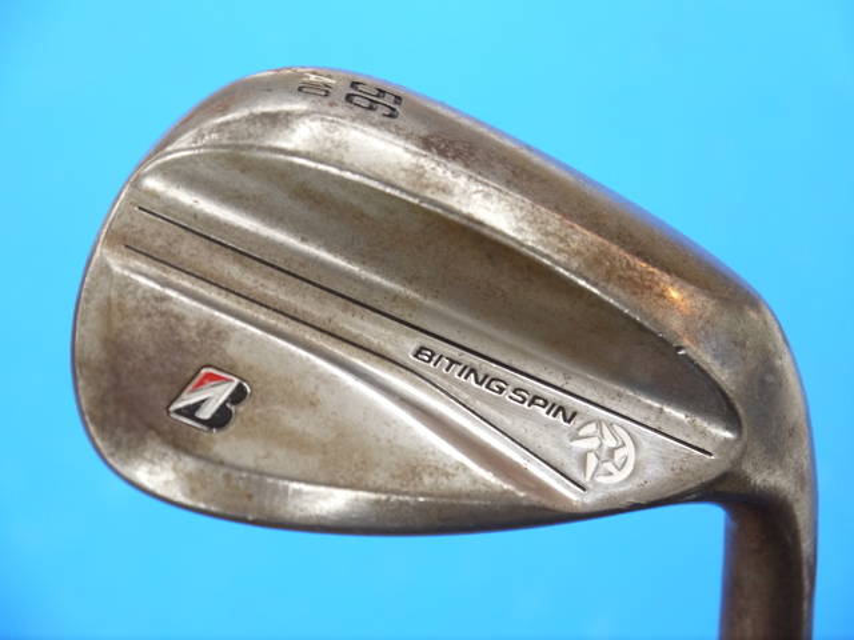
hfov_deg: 23.3
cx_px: 427
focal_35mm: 84
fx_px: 2072
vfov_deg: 17.6
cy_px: 320
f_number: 5.6
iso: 800
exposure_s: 1/80
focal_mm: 42
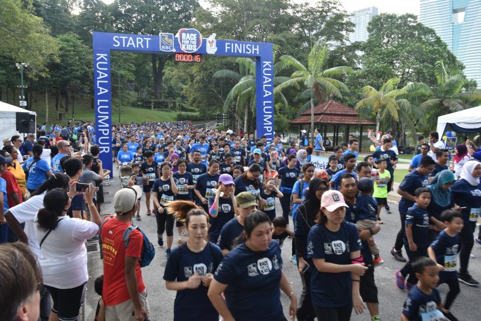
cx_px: 240
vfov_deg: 43.6
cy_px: 160
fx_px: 401
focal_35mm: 30
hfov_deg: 61.9
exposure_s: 1/125
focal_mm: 30
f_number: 8
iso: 800
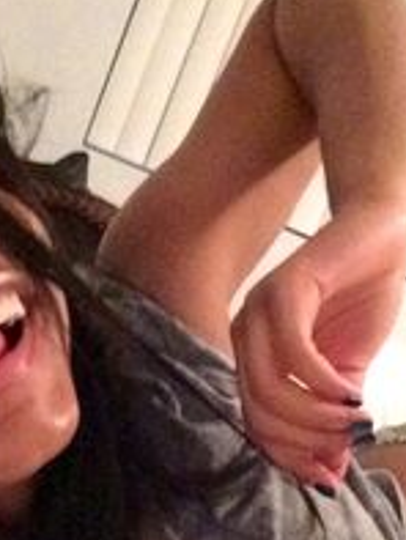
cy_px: 444
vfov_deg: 28.2
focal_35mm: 67
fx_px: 1047
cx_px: 115
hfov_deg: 21.8
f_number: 2.4
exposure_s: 1/15
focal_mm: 2.15
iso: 1600
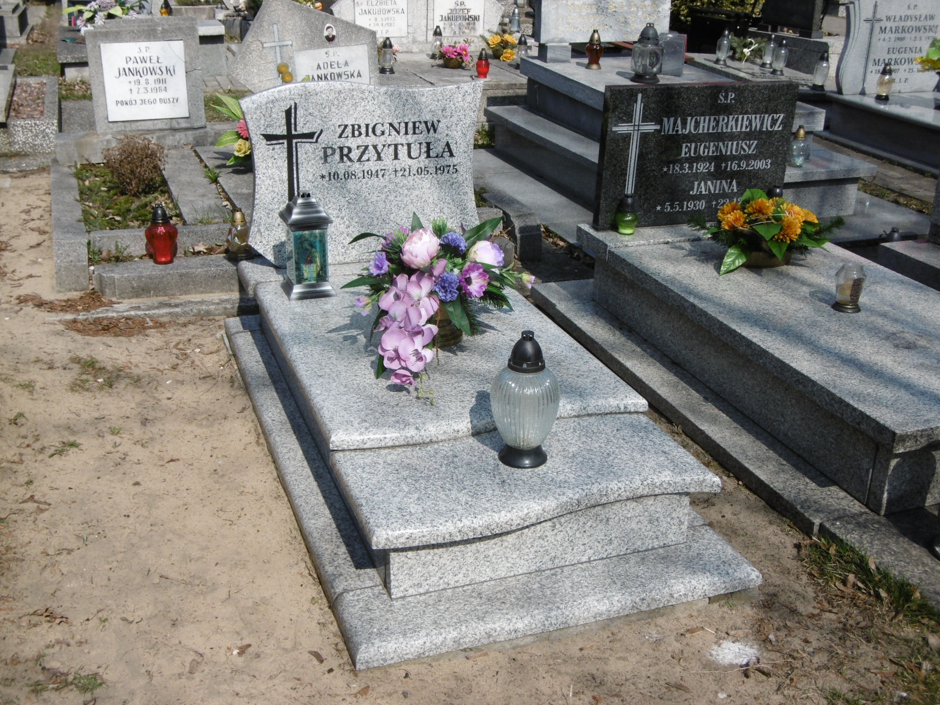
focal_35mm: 43
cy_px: 352
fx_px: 1168
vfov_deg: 33.6
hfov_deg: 43.9
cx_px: 470
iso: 100
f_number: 9.7
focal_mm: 7.7
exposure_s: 1/250
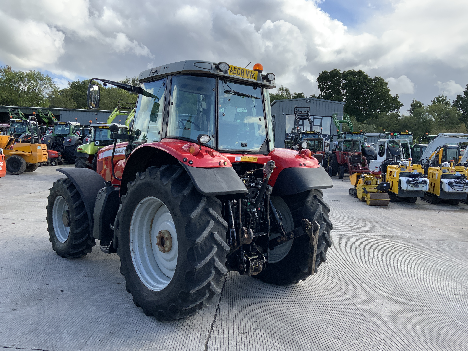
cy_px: 176
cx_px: 234
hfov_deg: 61.7
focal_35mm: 29
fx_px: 392
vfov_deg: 48.2
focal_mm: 3
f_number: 1.8
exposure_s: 1/666
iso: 16
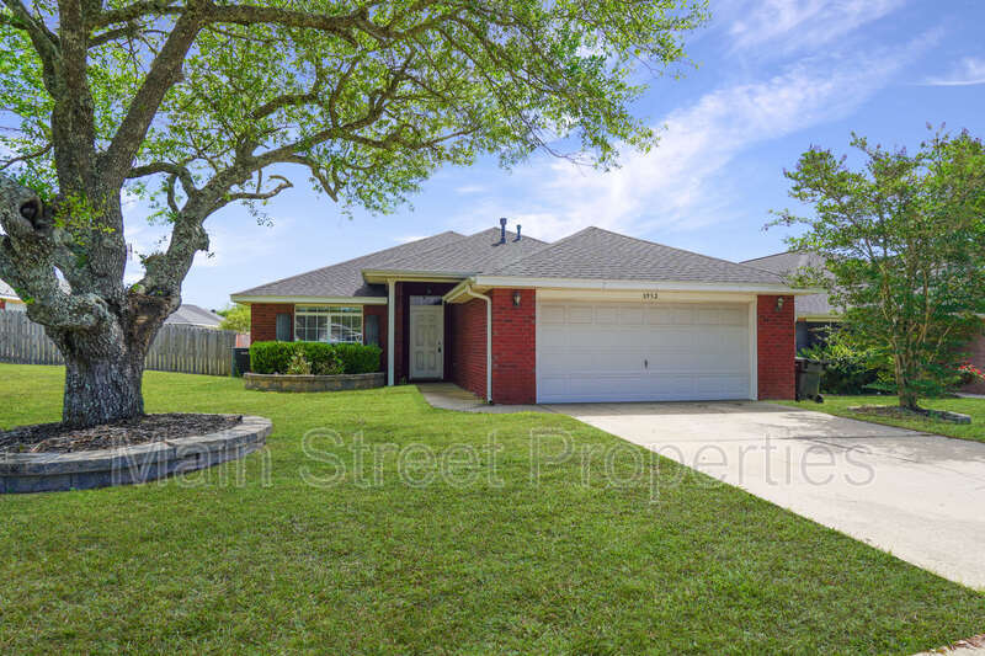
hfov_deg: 84.0
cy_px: 328
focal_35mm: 20
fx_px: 547
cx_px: 492
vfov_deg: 61.9
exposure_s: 1/160
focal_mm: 20
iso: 100
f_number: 10
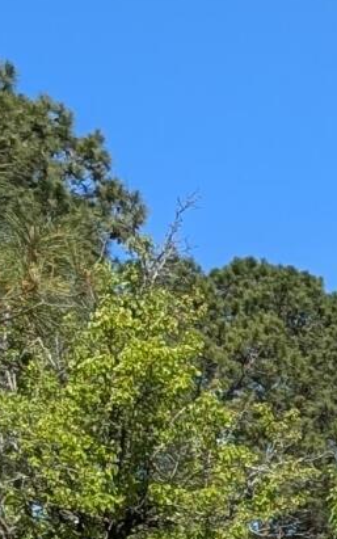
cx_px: 1785
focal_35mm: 186
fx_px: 2732
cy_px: 989
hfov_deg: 5.2
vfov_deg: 10.5
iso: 21
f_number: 1.68
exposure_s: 1/986
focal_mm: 6.9
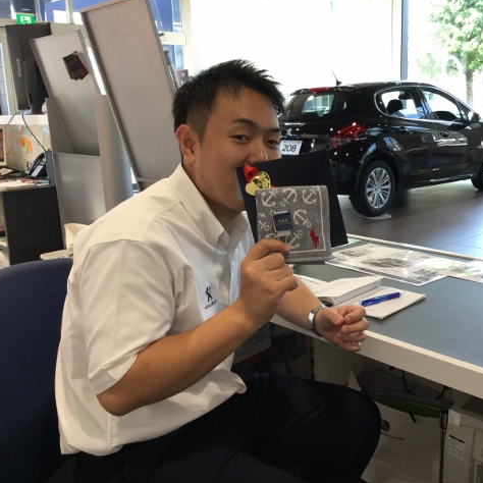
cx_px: 293
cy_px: 240
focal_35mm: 37
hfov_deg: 44.7
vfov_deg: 44.9
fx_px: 584
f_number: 2.4
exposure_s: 1/30
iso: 25
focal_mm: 3.3
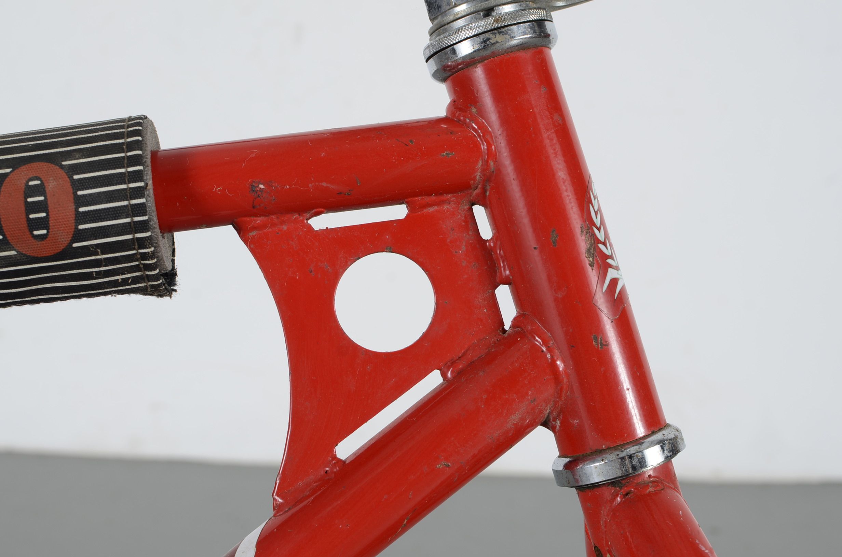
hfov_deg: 37.9
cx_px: 421
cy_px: 278
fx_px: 1225
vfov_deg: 25.6
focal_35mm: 52
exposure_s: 1/125
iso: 100
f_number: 6.3
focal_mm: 35
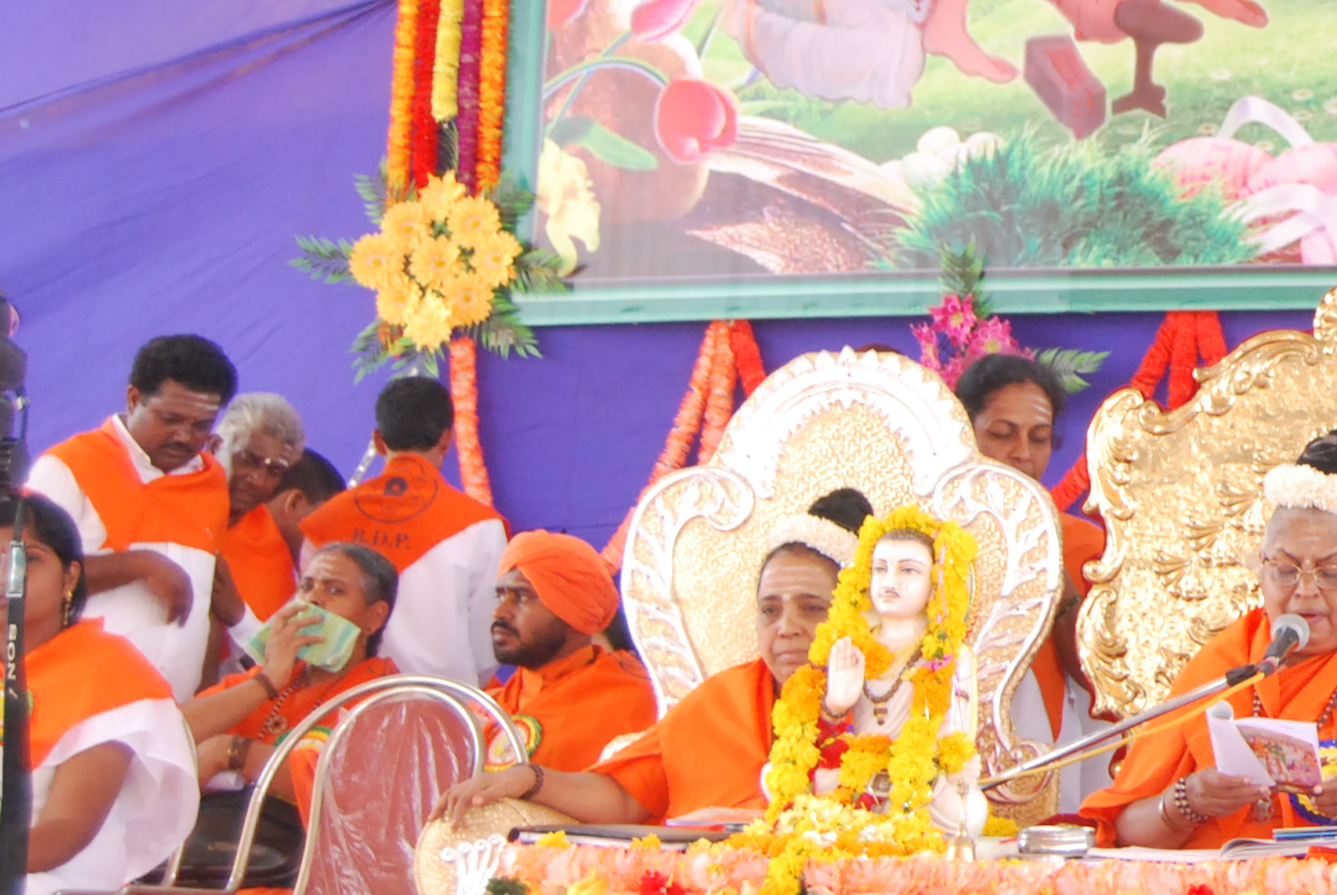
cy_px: 265
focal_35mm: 110
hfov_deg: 17.7
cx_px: 1592
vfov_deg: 12.5
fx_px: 4091
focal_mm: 28
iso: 800
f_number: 5
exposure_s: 1/100
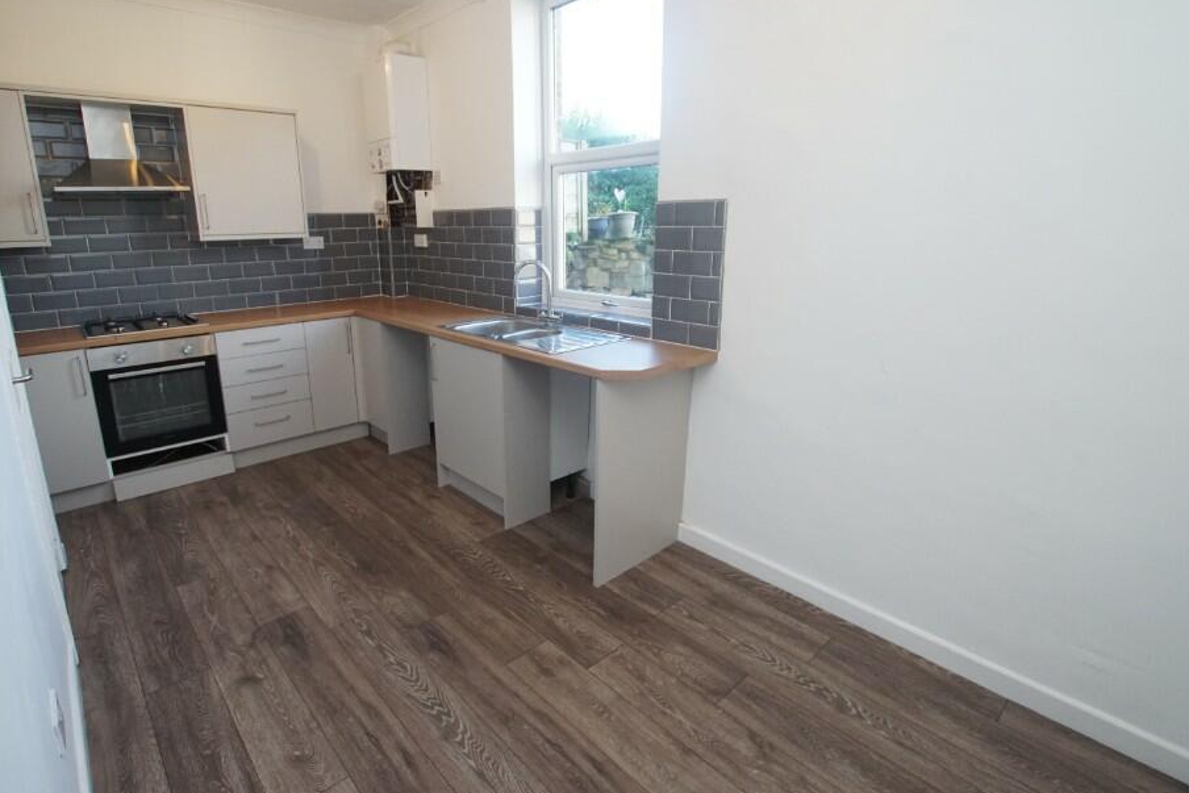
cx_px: 546
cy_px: 357
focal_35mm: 17
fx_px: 562
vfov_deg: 70.3
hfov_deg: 93.1
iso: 1000
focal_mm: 10
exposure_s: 1/160
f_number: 4
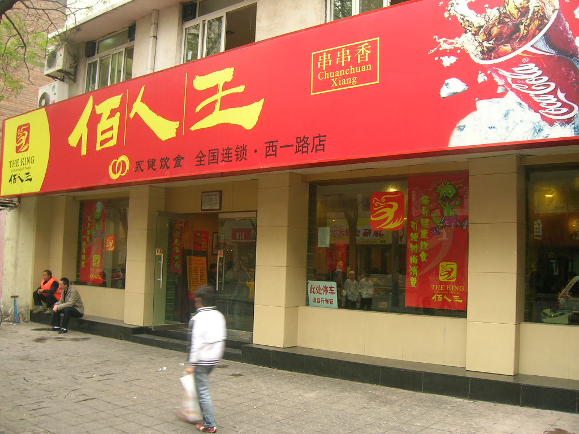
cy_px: 217
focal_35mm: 34
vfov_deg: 41.8
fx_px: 569
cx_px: 290
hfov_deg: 54.0
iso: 50
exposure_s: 1/13.1
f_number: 2.9
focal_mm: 5.7
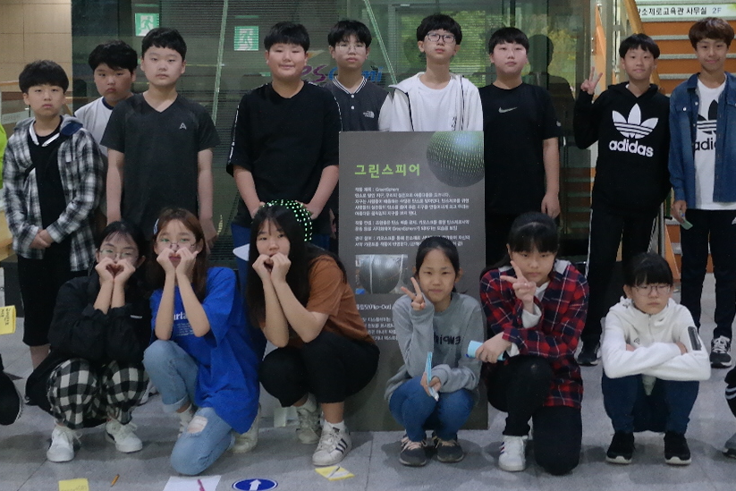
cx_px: 430
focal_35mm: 63
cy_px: 156
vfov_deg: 21.5
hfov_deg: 31.8
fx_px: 1288
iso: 1600
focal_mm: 20
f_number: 3.5
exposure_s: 1/40
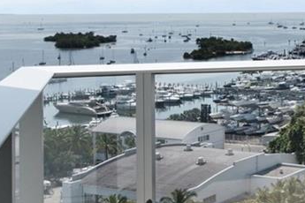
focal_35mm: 65
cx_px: 492
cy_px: 11
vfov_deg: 20.4
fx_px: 551
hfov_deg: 23.0
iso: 320
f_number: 7.1
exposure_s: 1/320
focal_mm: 14
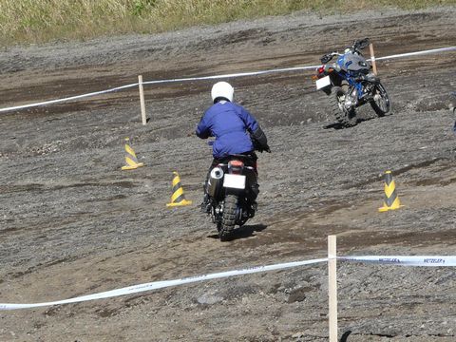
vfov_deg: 4.7
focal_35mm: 316
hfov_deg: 6.3
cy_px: 171
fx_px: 4163
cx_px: 228
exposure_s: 1/800
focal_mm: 32.5
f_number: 4
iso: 100
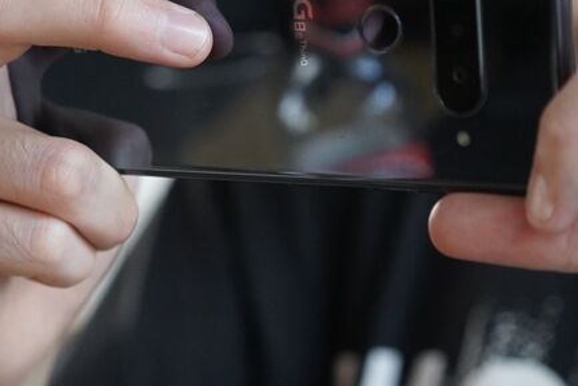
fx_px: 1959
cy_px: -20
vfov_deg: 11.1
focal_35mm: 122
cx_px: 182
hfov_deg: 16.7
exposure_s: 1/800
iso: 5000
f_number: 3.5
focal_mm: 55
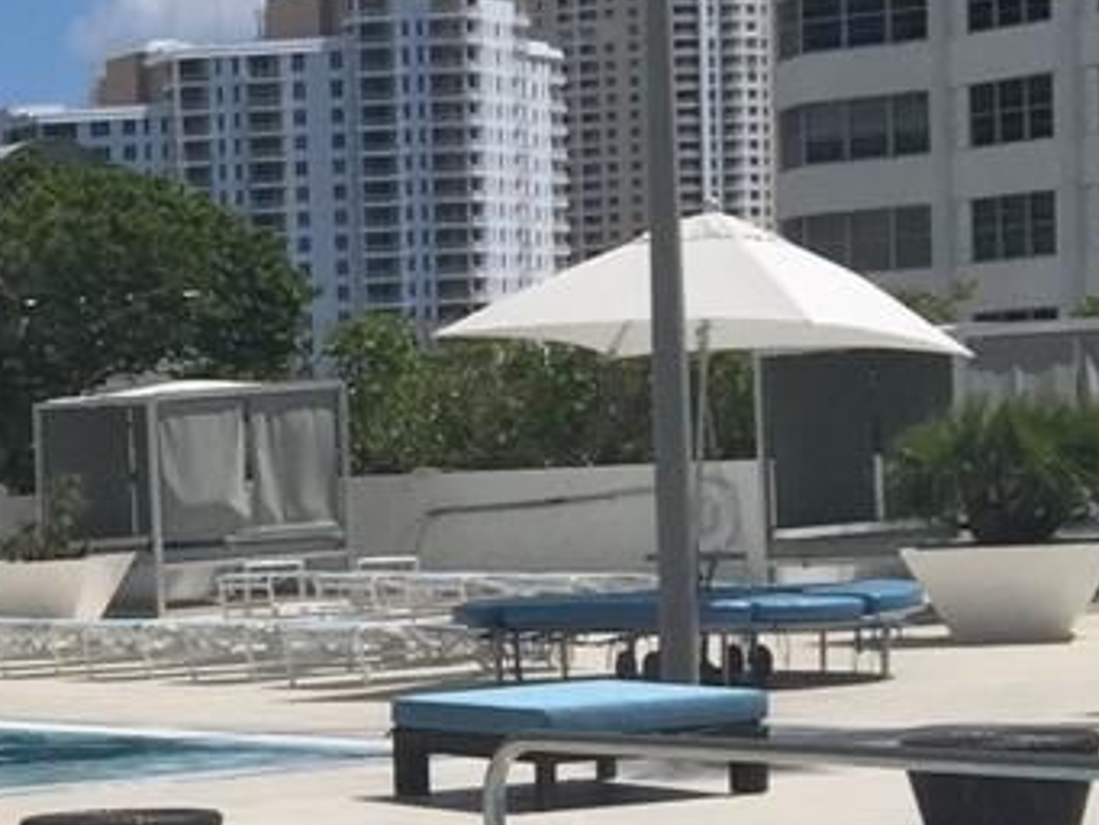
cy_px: 860
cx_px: -1080
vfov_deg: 10.8
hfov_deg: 12.7
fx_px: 4319
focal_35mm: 136
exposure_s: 1/3968
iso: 32
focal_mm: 4.15
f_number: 2.2
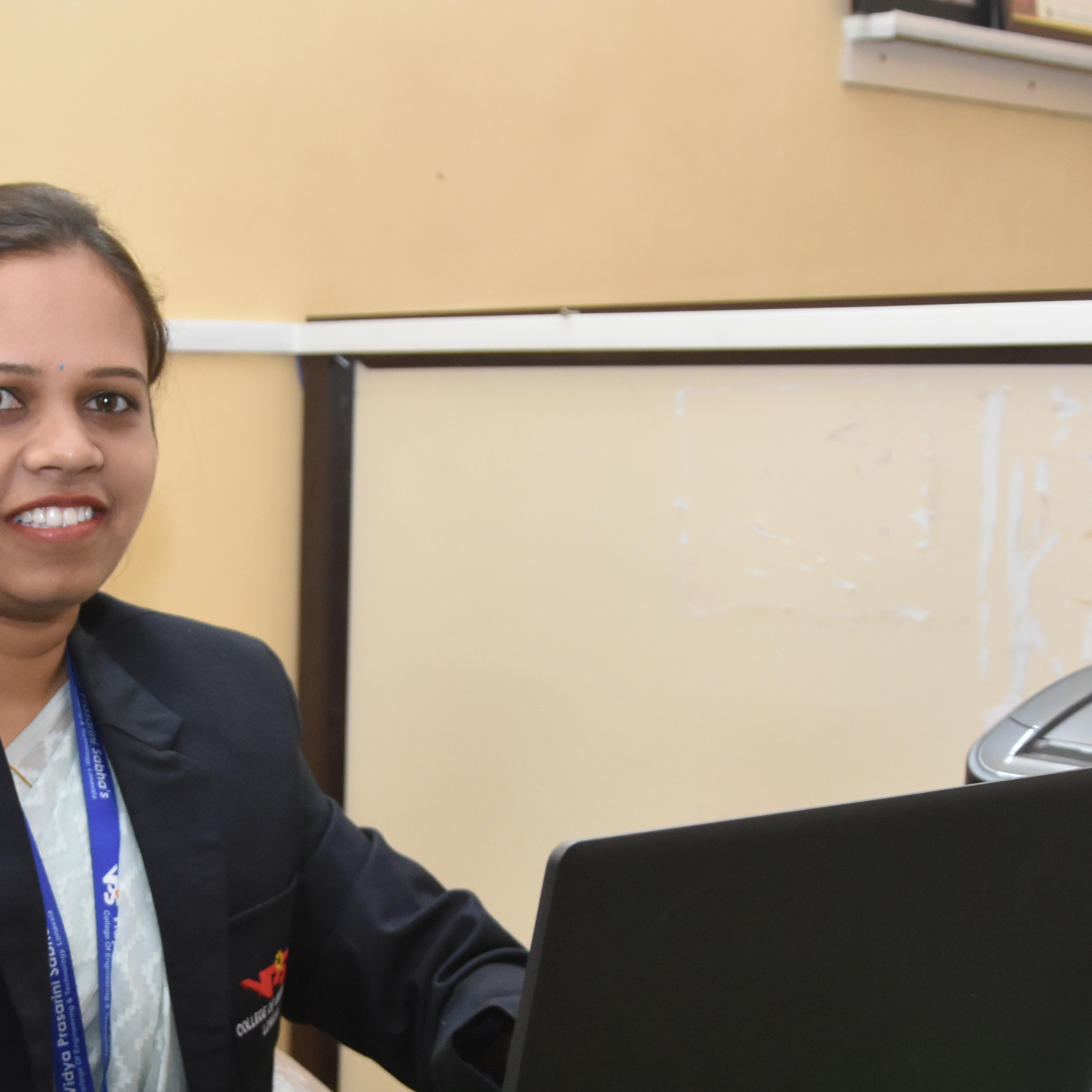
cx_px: 264
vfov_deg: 24.8
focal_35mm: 69
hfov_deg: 24.7
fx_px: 2463
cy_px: 762
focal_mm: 22
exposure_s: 1/60
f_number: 4
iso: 1400
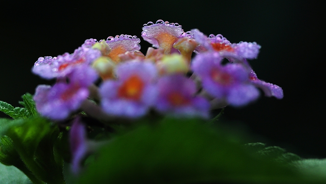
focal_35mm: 142
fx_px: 1228
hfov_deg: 15.1
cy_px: 77
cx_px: 163
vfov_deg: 8.5
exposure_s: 1/250
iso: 400
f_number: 8
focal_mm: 90
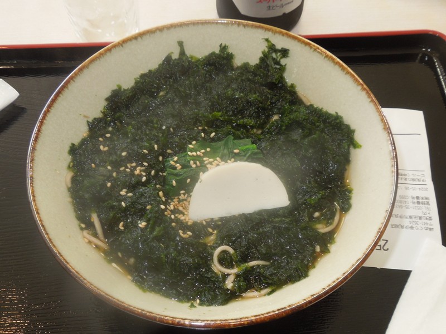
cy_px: 167
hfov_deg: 69.4
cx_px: 223
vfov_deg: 54.9
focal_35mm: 25
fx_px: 322
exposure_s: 1/40
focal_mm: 4.5
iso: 100
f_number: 3.3
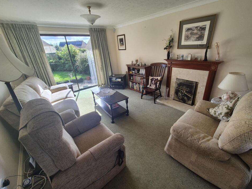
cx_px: 133
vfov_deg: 85.7
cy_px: 96
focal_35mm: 14
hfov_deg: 102.0
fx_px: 102
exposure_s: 1/290
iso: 50
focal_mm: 2.2
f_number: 2.2
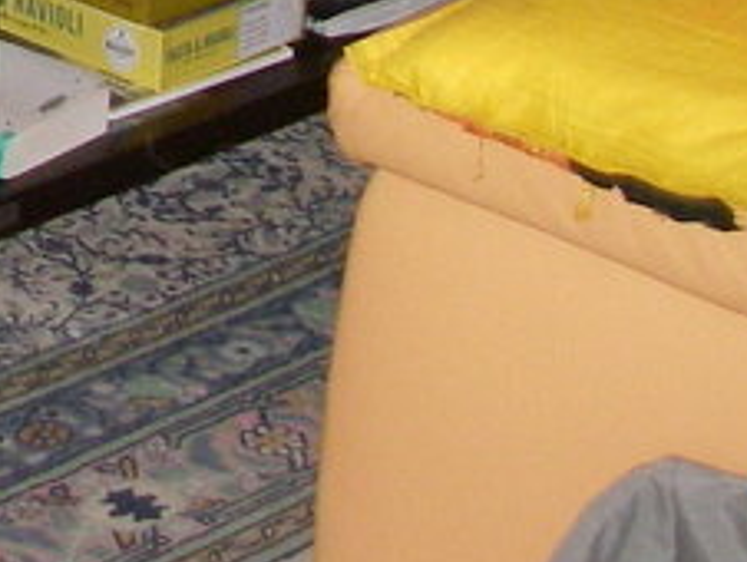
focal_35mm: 172
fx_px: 3716
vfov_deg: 8.1
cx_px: -479
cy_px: -668
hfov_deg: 10.9
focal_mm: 6.3
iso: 320
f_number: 3.3
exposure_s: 1/40
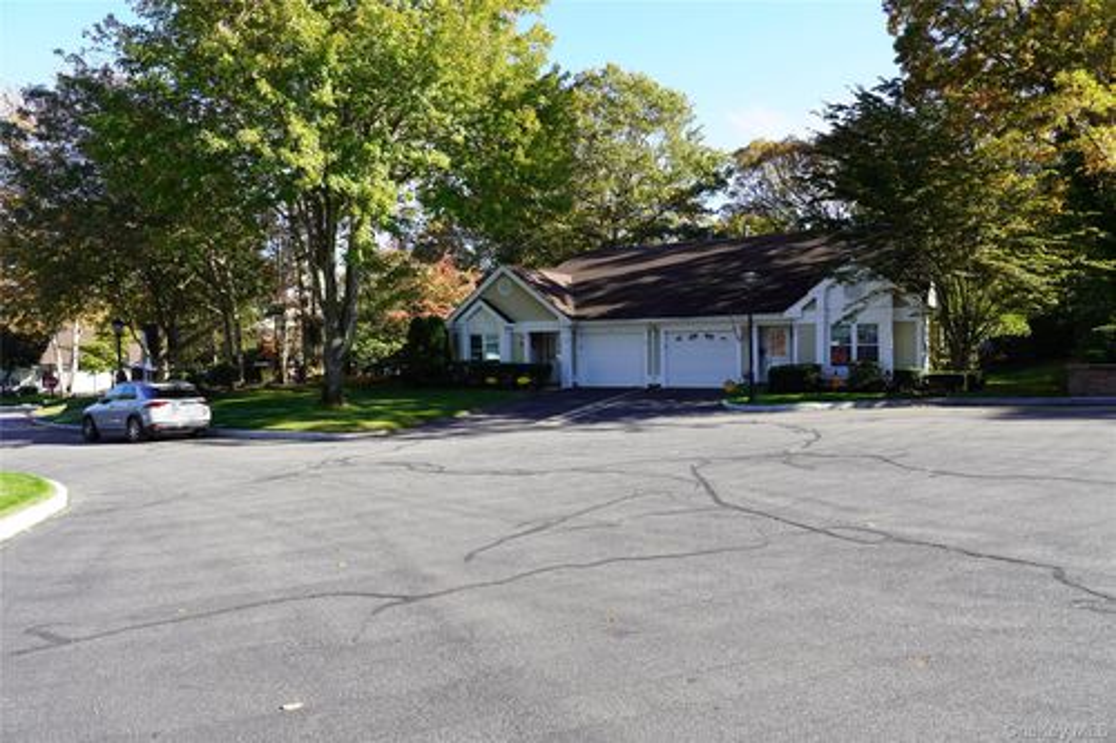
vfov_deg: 53.1
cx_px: 558
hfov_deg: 73.8
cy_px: 372
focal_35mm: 24
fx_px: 744
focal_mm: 16
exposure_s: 1/100
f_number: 6.3
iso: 100
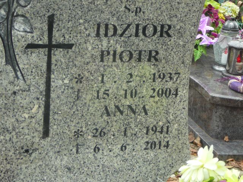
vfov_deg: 17.0
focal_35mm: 87
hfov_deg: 22.5
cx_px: 122
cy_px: 91
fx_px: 611
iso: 100
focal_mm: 13
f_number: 3.8
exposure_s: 1/30
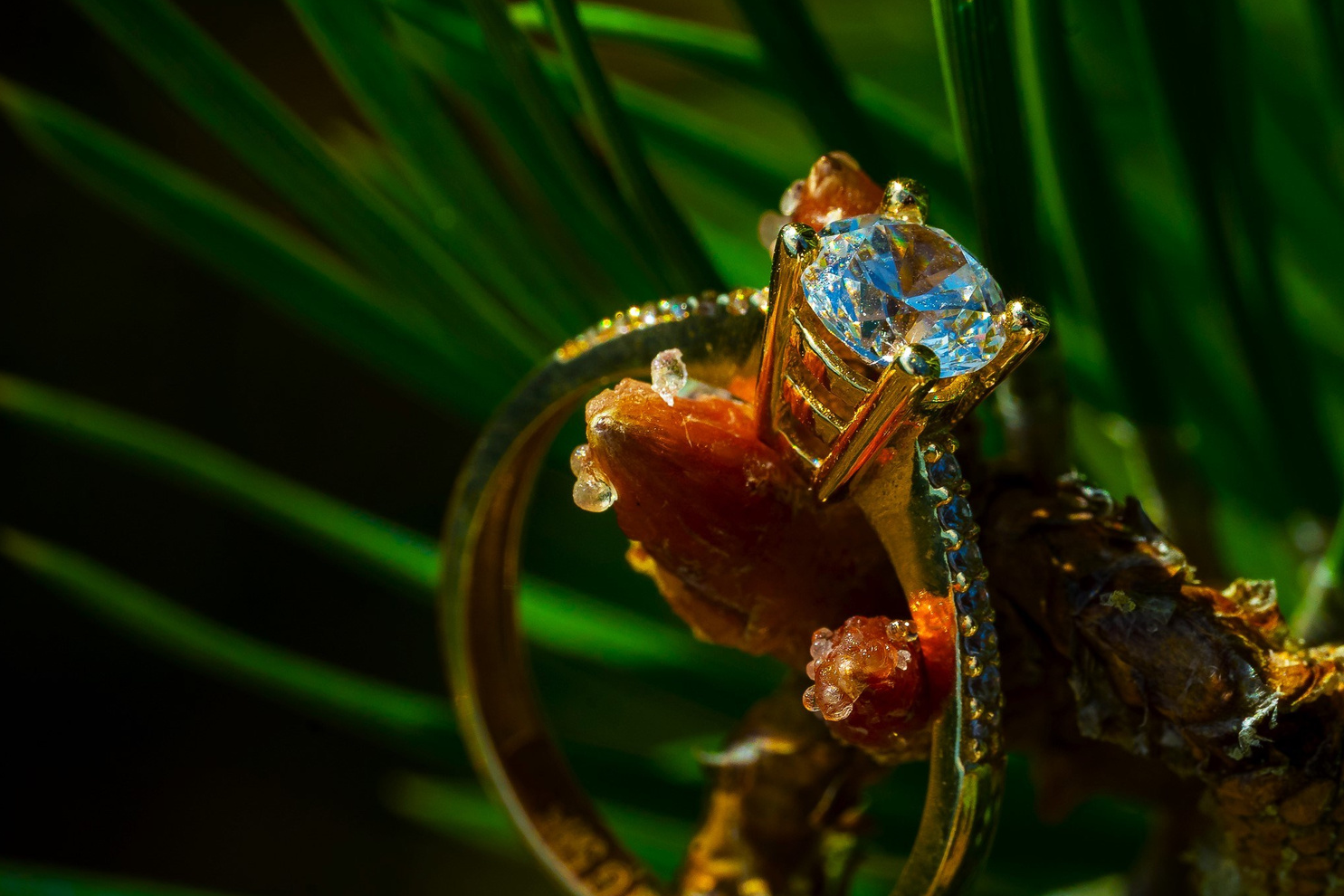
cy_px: 344
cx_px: 930
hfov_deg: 11.3
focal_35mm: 181
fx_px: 6757
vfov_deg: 7.6
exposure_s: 1/320
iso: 1000
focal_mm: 105
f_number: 11
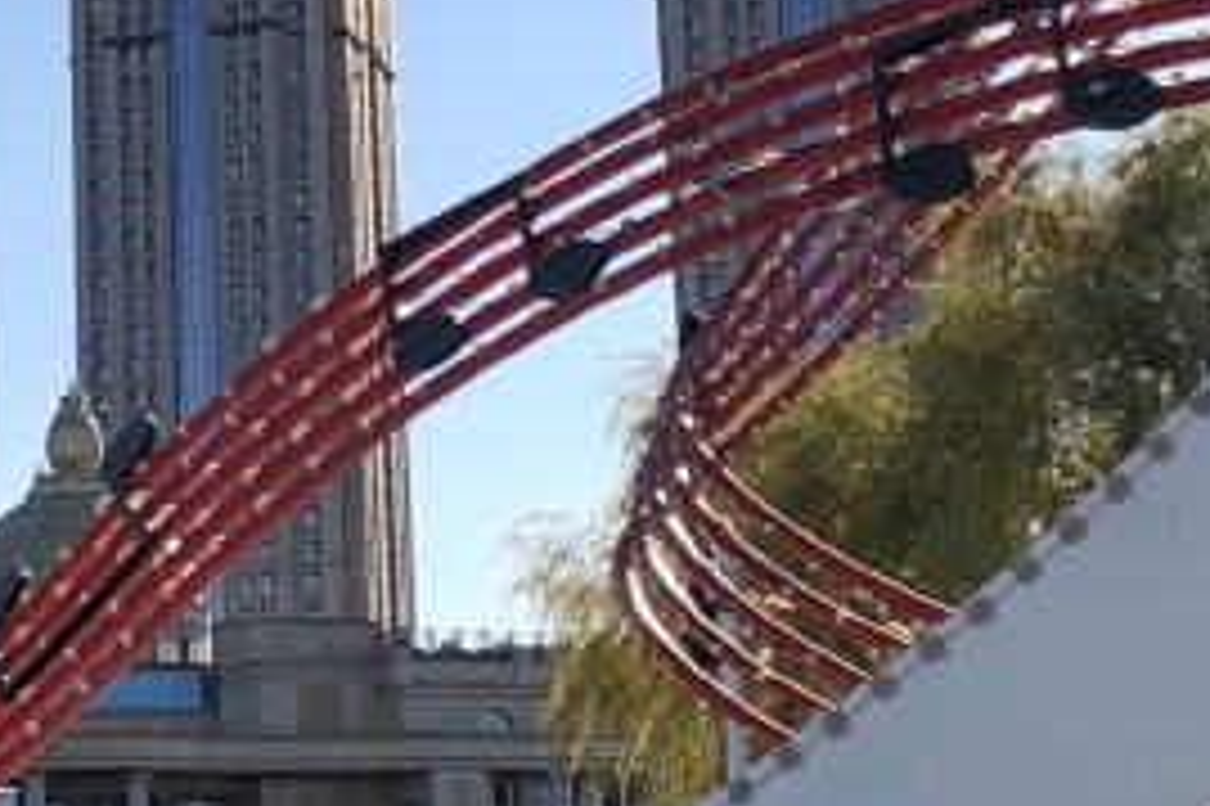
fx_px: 4367
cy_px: 117
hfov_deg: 15.7
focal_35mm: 130
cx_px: 261
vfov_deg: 10.5
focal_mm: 3.99
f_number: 1.8
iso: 20
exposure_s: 1/1919
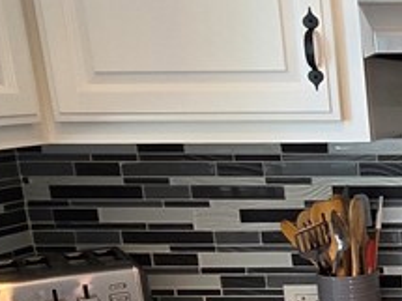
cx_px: 630
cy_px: 280
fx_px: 720
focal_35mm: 62
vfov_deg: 22.9
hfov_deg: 23.6
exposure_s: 1/60
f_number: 2.2
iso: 125
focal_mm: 2.2
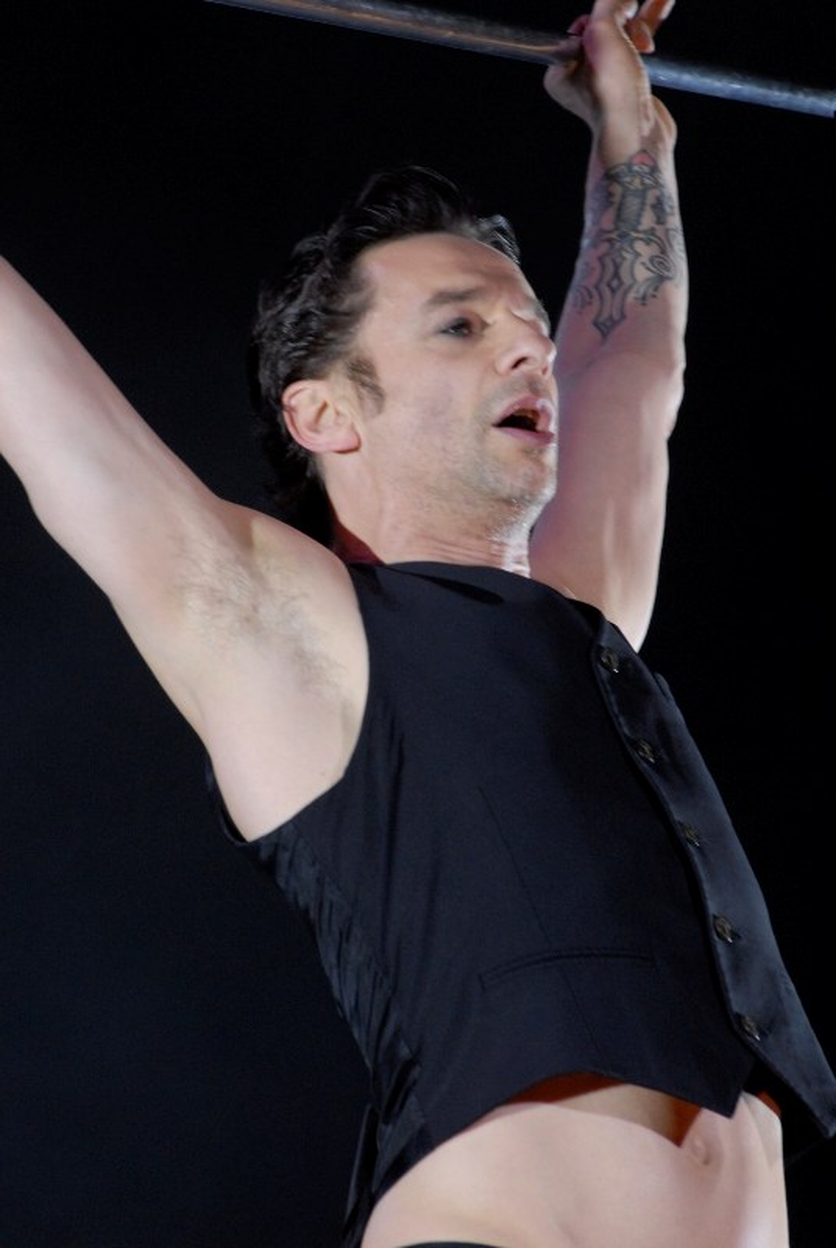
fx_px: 10413
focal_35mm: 300
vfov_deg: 6.9
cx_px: 418
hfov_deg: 4.6
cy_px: 624
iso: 640
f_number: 6.3
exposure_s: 1/160
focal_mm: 200
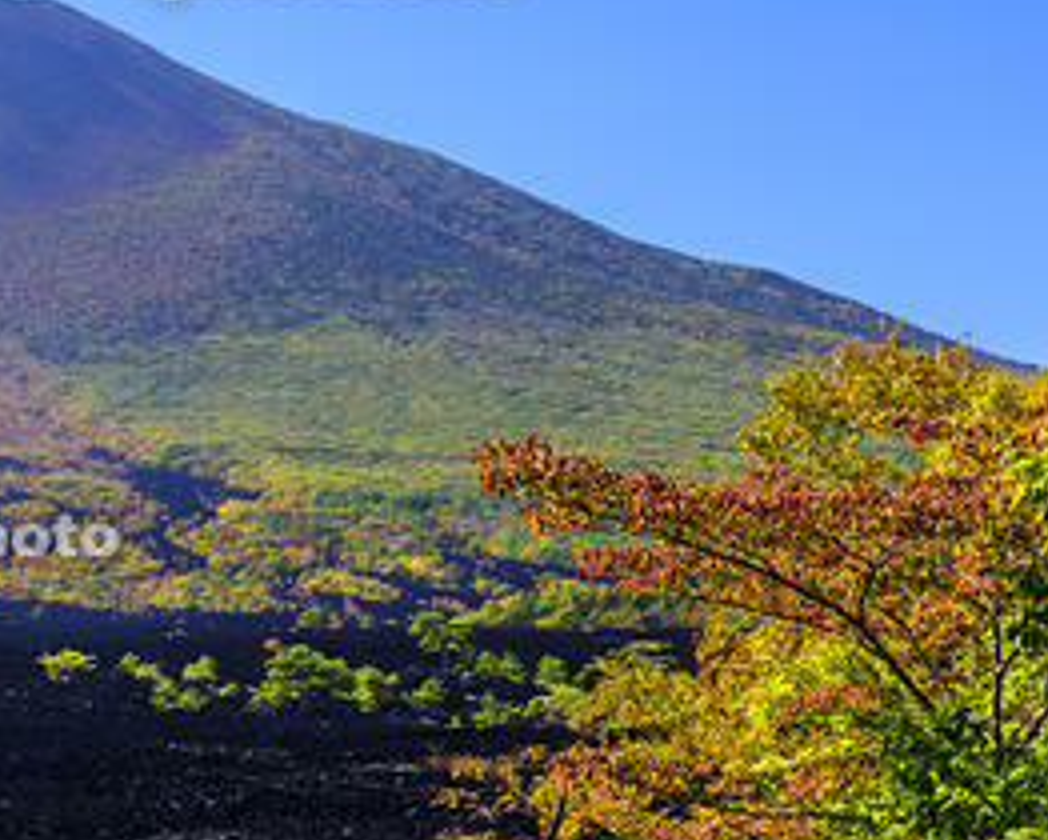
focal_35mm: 73
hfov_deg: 24.6
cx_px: -54
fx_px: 2266
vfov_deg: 21.0
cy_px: 524
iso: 64
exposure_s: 1/6
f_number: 16
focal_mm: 34
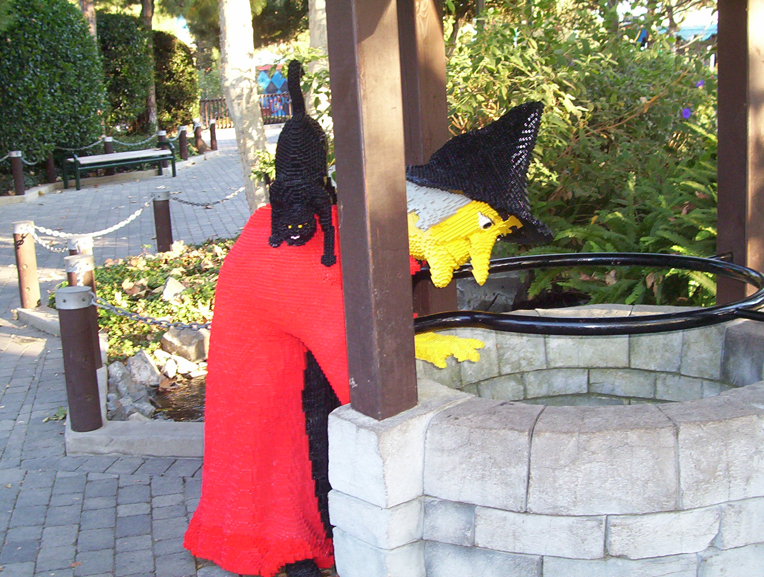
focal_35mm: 54
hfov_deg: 35.5
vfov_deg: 27.1
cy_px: 288
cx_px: 382
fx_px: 1195
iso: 140
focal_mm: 7.1
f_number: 2.97
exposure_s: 1/69.5
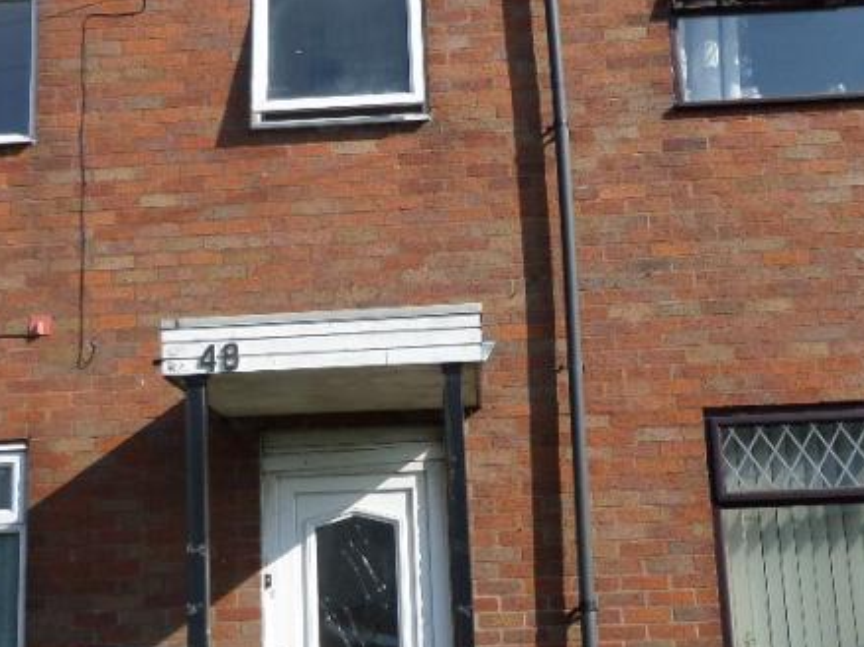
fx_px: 1397
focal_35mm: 56
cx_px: 386
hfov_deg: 34.3
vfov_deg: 26.1
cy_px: 279
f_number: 3.1
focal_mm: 4.3
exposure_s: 1/1000
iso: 80
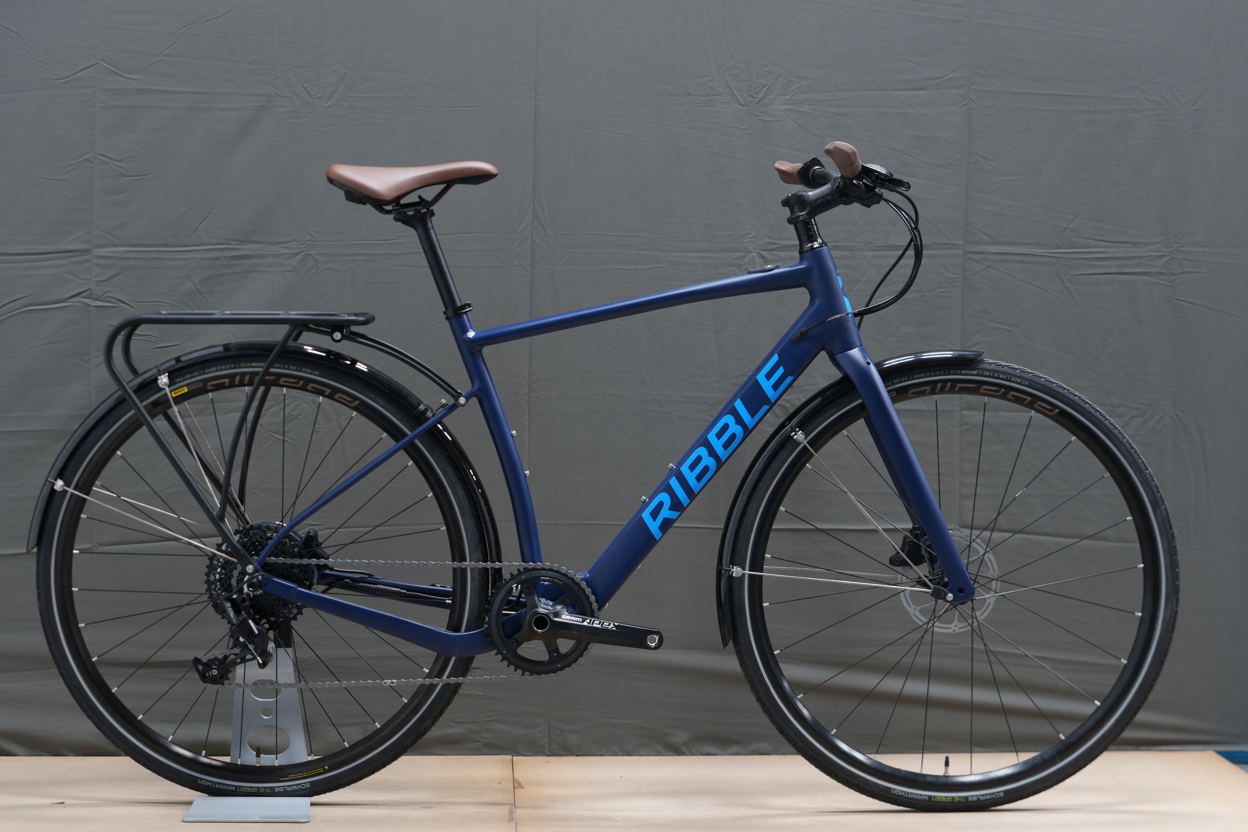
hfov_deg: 28.8
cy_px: 416
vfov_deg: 19.5
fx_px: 2426
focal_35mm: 70
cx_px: 624
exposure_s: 1/6
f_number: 5
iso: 100
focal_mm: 70
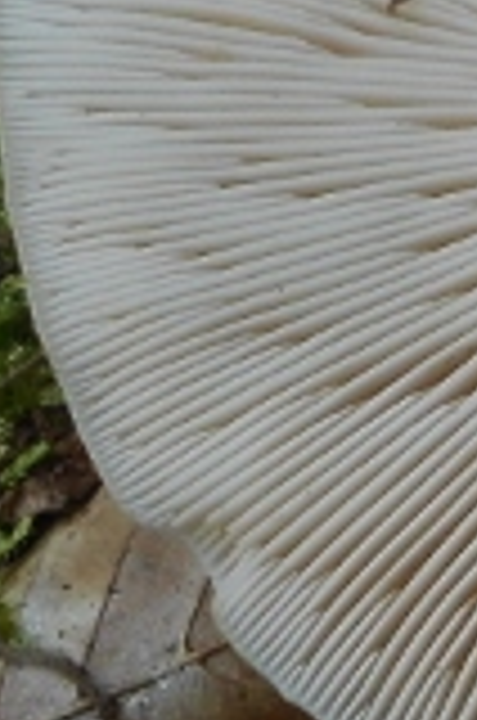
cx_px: 788
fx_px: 2535
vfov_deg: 15.9
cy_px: 16
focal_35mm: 127
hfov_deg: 10.3
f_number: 3.2
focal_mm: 4.6
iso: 80
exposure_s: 1/100
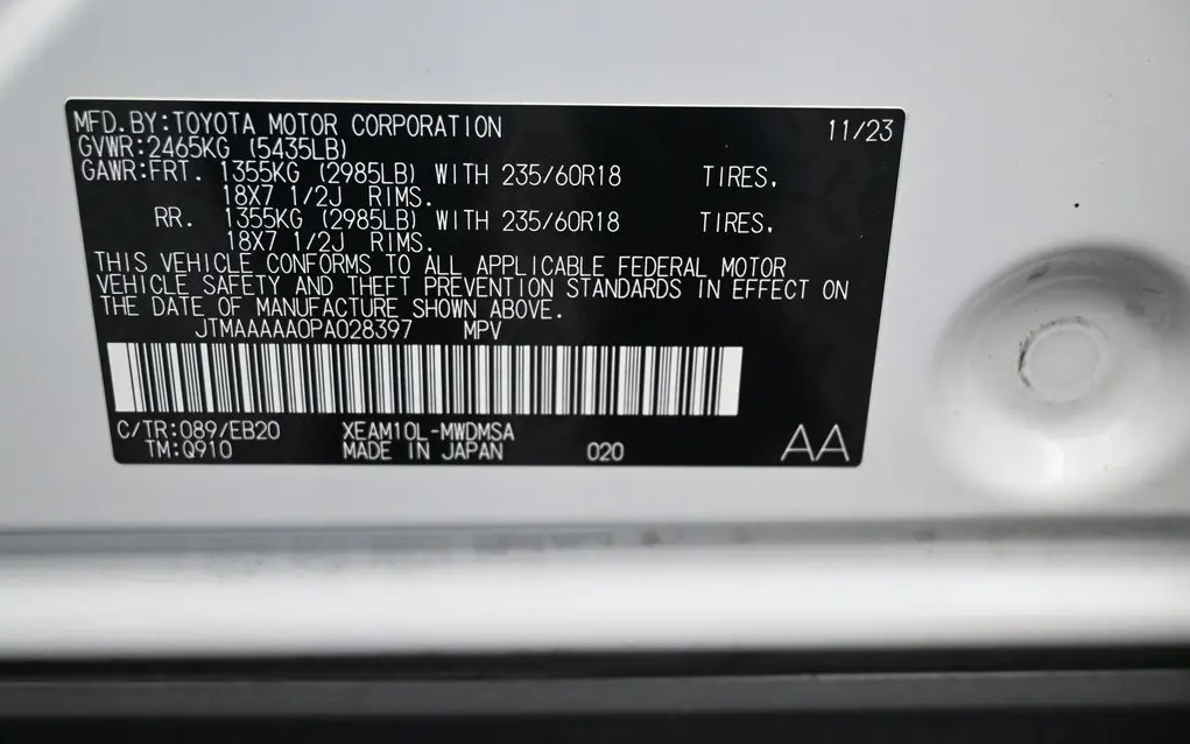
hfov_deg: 42.8
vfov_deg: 27.5
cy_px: 377
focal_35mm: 47
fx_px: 1517
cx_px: 594
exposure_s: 1/125
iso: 1100
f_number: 4.8
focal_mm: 30.5
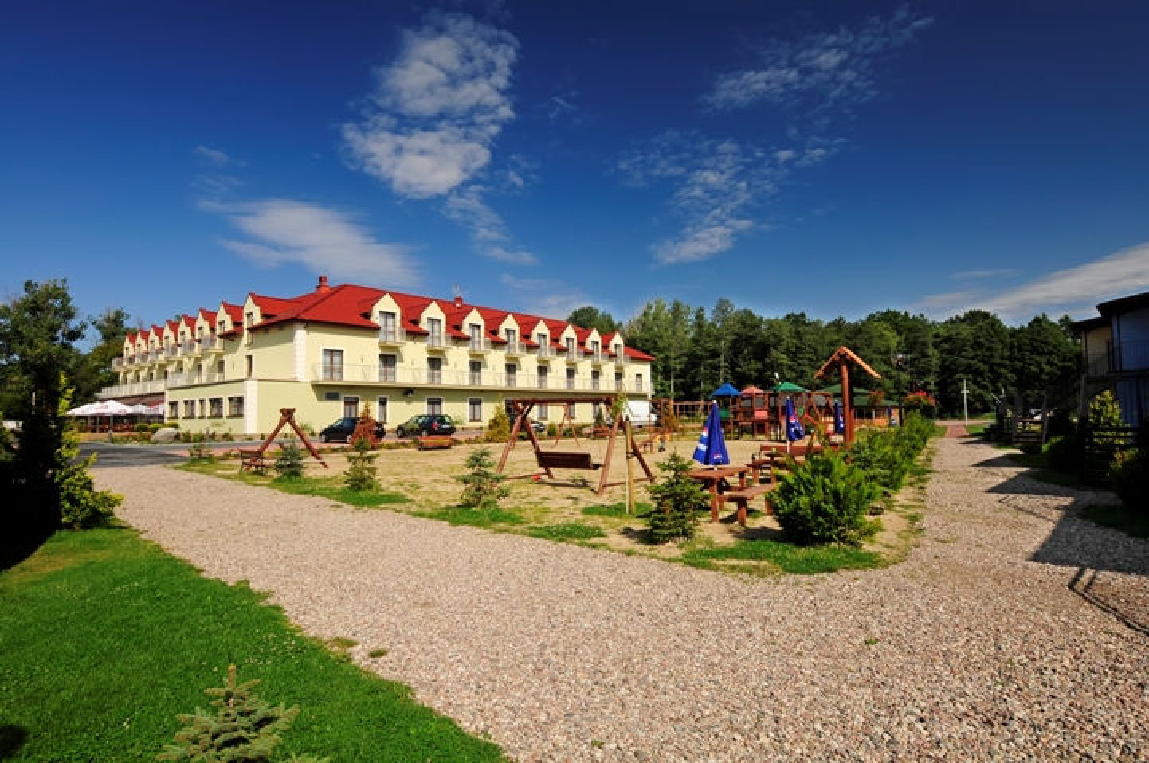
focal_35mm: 18
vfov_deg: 67.3
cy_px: 382
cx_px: 574
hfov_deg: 90.1
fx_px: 574
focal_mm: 12
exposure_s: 1/80
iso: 200
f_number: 14
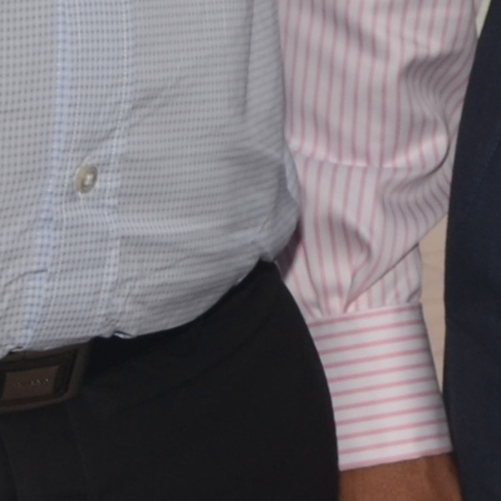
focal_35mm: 300
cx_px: 1421
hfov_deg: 5.5
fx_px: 4912
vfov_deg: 5.7
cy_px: -599
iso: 100
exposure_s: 1/160
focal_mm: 28
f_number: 6.3
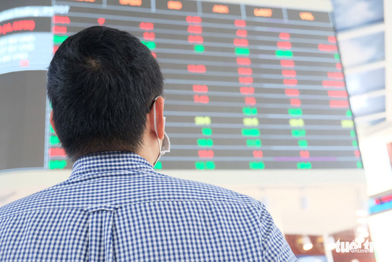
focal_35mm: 45
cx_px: 196
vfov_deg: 29.9
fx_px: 490
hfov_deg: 43.6
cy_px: 131
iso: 1600
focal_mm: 30.2
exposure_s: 1/90
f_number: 4
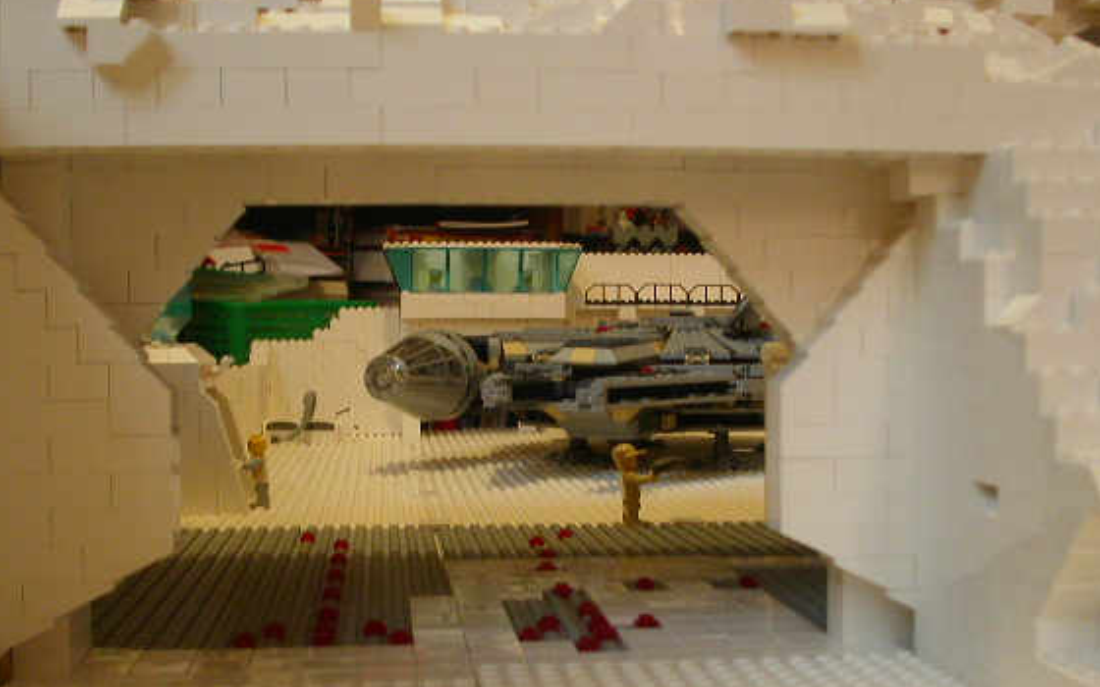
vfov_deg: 27.9
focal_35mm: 46
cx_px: 513
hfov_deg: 43.5
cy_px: 412
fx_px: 1379
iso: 200
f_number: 2.8
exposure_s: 1/15
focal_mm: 7.8
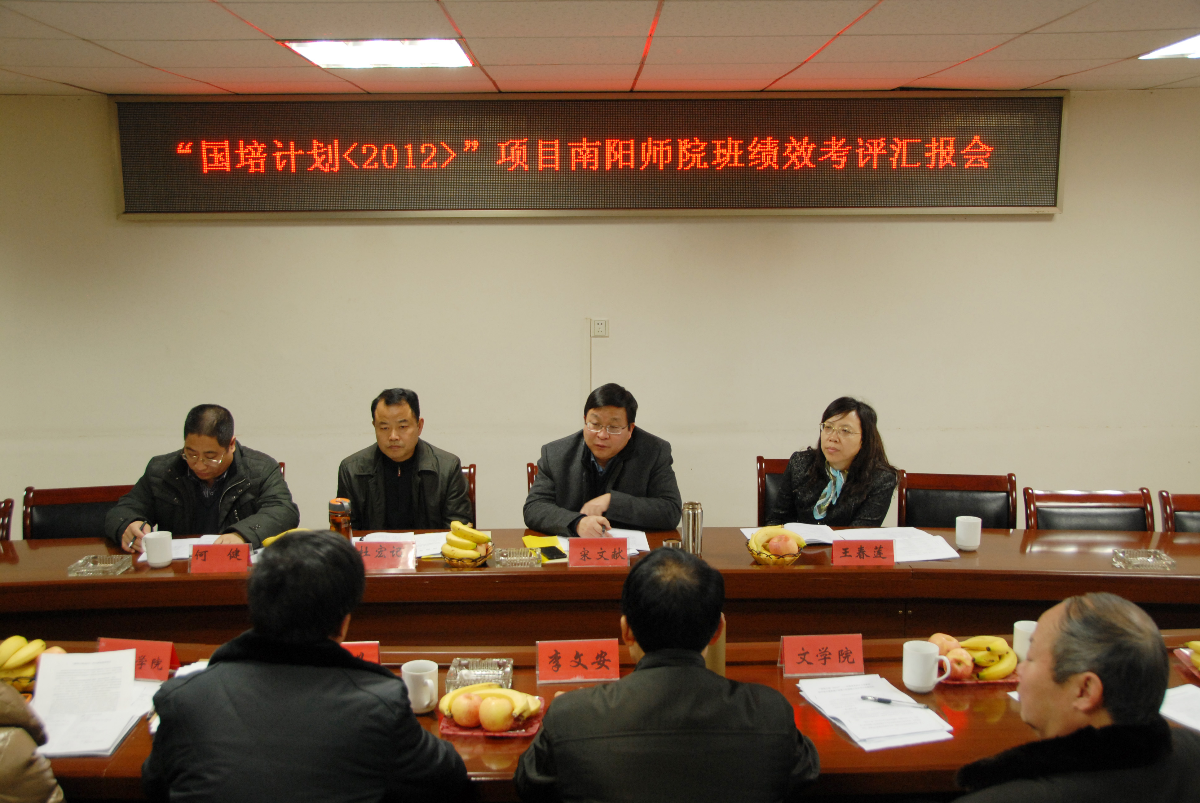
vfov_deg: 37.0
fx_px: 1201
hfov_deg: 53.1
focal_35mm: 36
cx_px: 600
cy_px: 402
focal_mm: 24
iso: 400
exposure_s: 1/20
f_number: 3.8
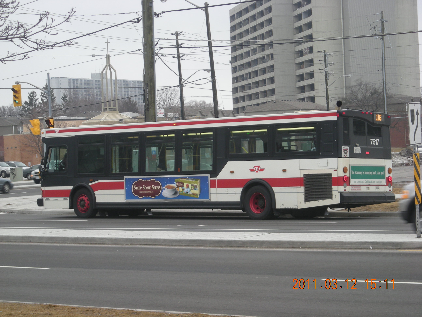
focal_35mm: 105
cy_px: 158
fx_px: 1280
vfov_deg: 14.1
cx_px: 211
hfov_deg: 18.7
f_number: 4.7
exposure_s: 1/59.6
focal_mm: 17.1
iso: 69
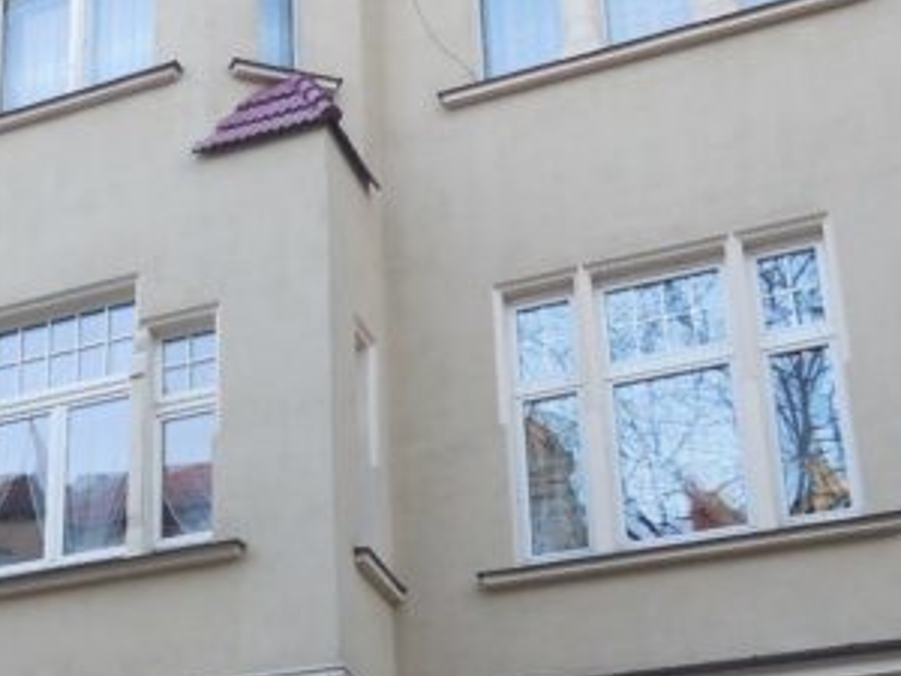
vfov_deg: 22.3
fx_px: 1666
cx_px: 84
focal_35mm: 64
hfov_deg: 29.0
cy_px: 616
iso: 125
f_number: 3.1
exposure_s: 1/50
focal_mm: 4.5
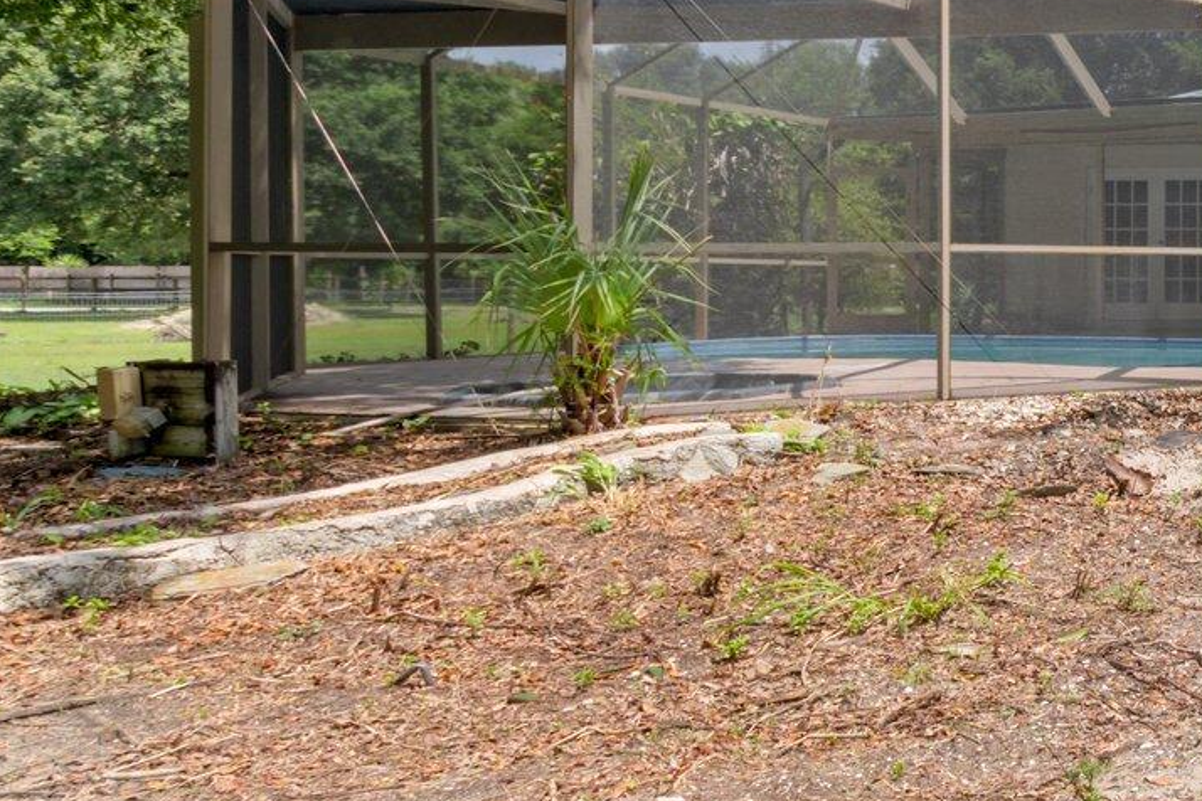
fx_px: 1436
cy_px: 260
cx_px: 1680
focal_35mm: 43
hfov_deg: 31.1
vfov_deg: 30.9
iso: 100
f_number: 7.1
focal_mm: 10
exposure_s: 1/250
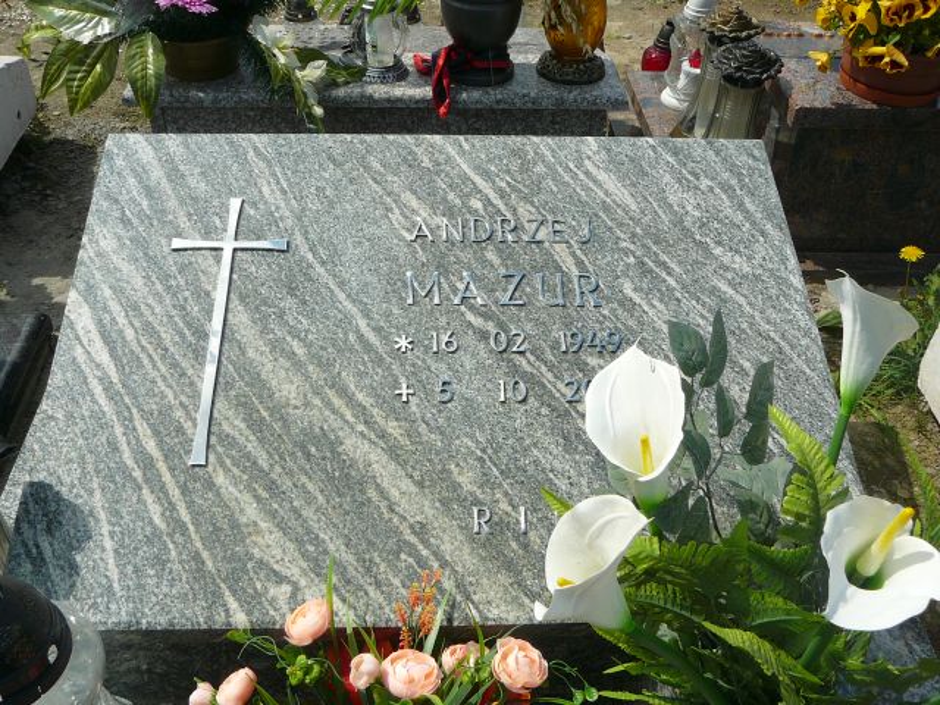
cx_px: 470
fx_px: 950
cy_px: 352
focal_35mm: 35
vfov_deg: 40.7
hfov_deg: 52.6
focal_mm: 5.2
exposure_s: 1/500
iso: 80
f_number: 5
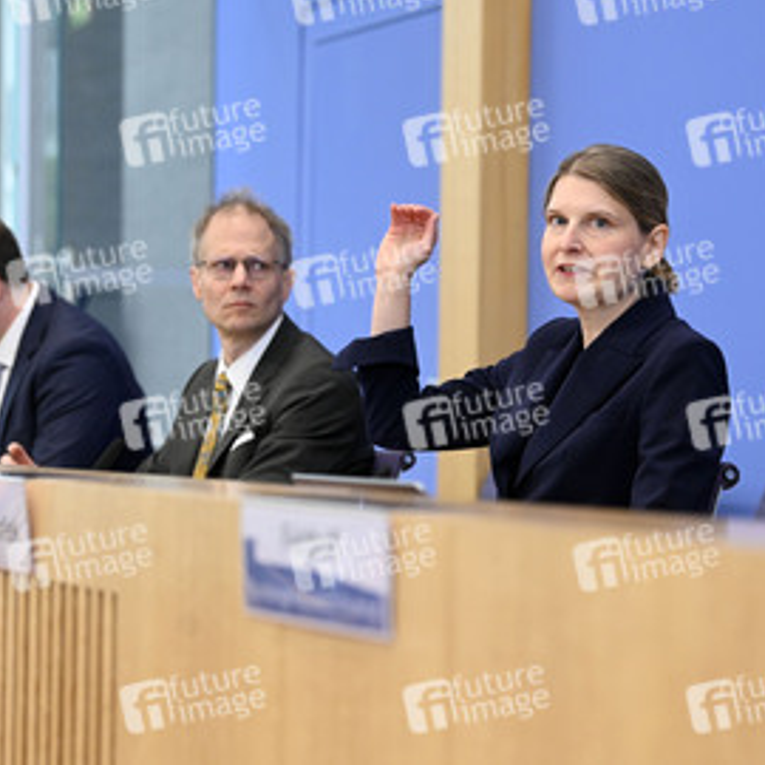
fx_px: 3050
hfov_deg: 14.3
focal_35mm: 122
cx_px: 401
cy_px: 346
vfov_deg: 14.3
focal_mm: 86
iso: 4000
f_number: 4
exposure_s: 1/1250
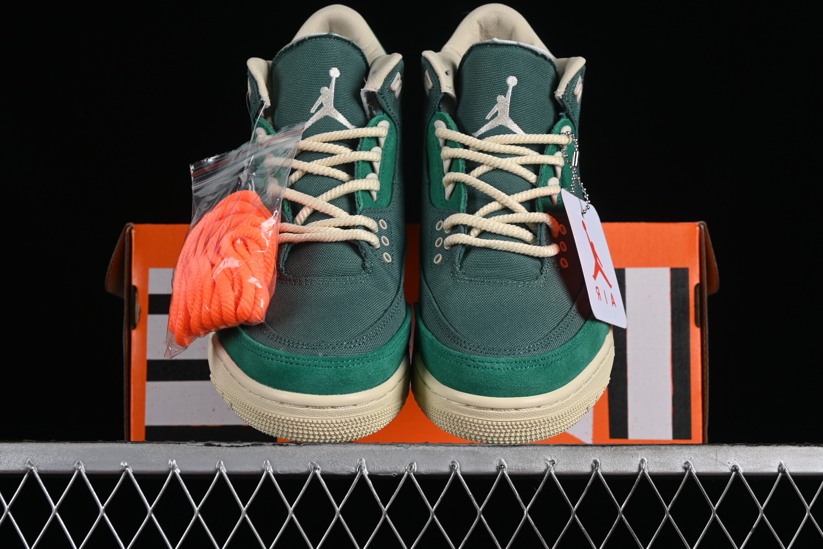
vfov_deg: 18.2
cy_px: 274
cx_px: 412
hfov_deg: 27.0
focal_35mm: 75
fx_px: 1714
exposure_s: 1/80
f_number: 8
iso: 160
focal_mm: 50
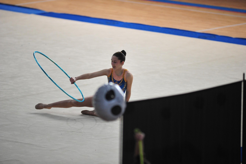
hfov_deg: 6.9
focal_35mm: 300
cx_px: 123
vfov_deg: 4.6
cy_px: 82
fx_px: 2049
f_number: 2.8
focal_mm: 300
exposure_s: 1/2000
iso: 3200
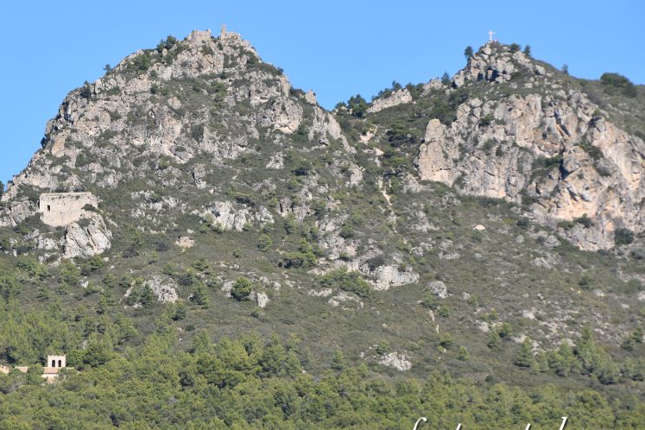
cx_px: 209
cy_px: 171
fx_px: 4975
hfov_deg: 7.4
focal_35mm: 278
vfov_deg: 4.9
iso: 125
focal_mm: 135
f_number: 9
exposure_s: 1/320
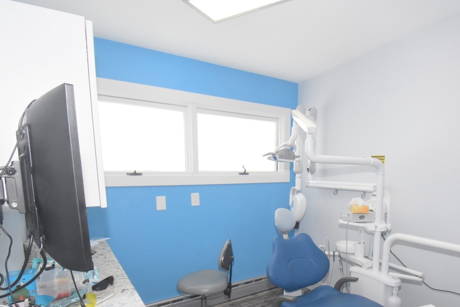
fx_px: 281
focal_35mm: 22
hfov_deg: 77.0
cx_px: 291
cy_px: 220
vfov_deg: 55.2
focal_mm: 10
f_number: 16
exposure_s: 1/80
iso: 2500
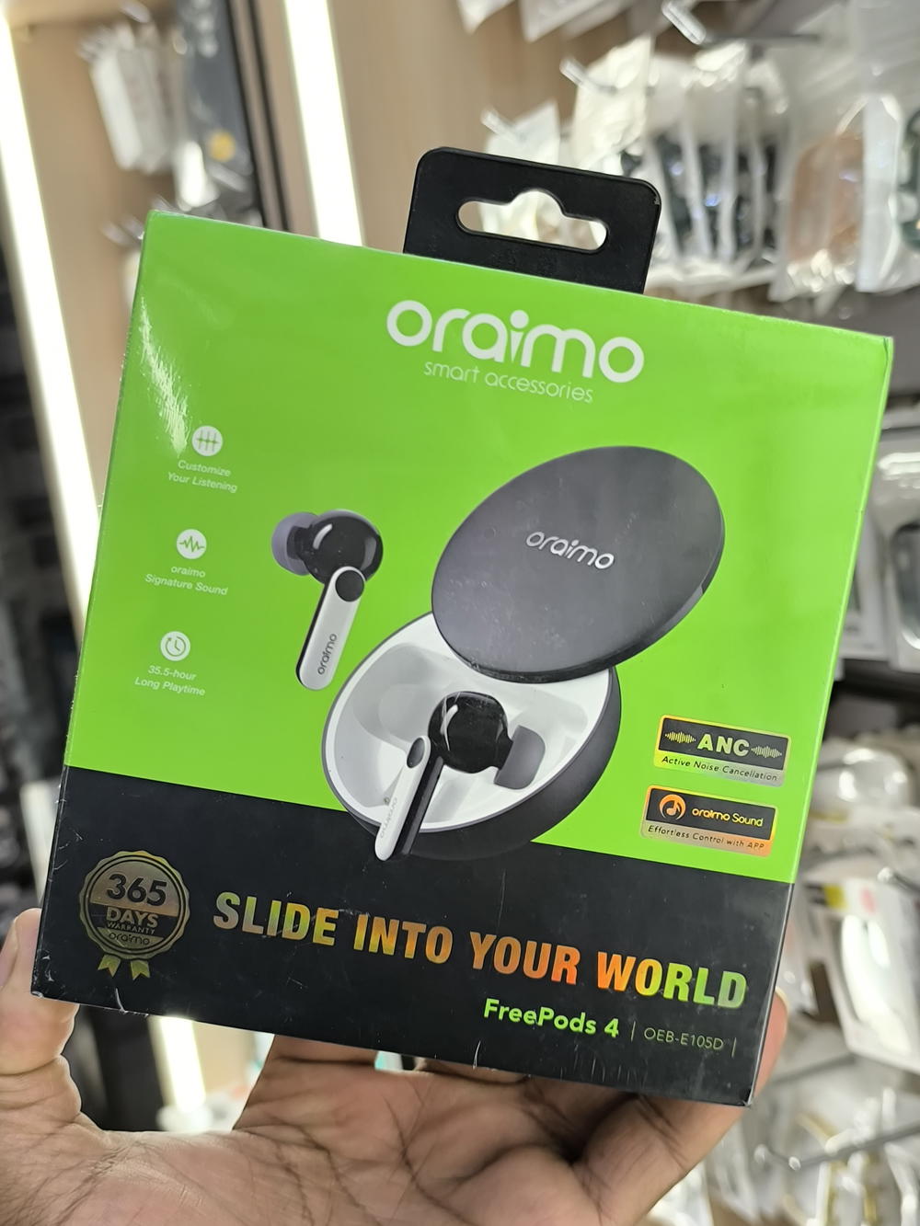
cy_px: 613
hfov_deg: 34.4
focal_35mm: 42
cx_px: 460
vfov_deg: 44.8
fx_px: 1488
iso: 200
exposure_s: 1/100
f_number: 1.65
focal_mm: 6.14
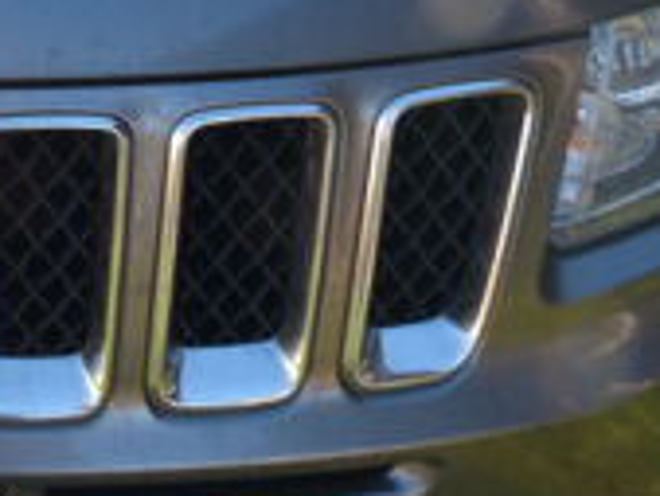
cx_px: -168
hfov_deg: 24.4
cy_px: 31
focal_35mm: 71
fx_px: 1355
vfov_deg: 20.3
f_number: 4
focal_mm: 4.5
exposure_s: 1/125
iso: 100
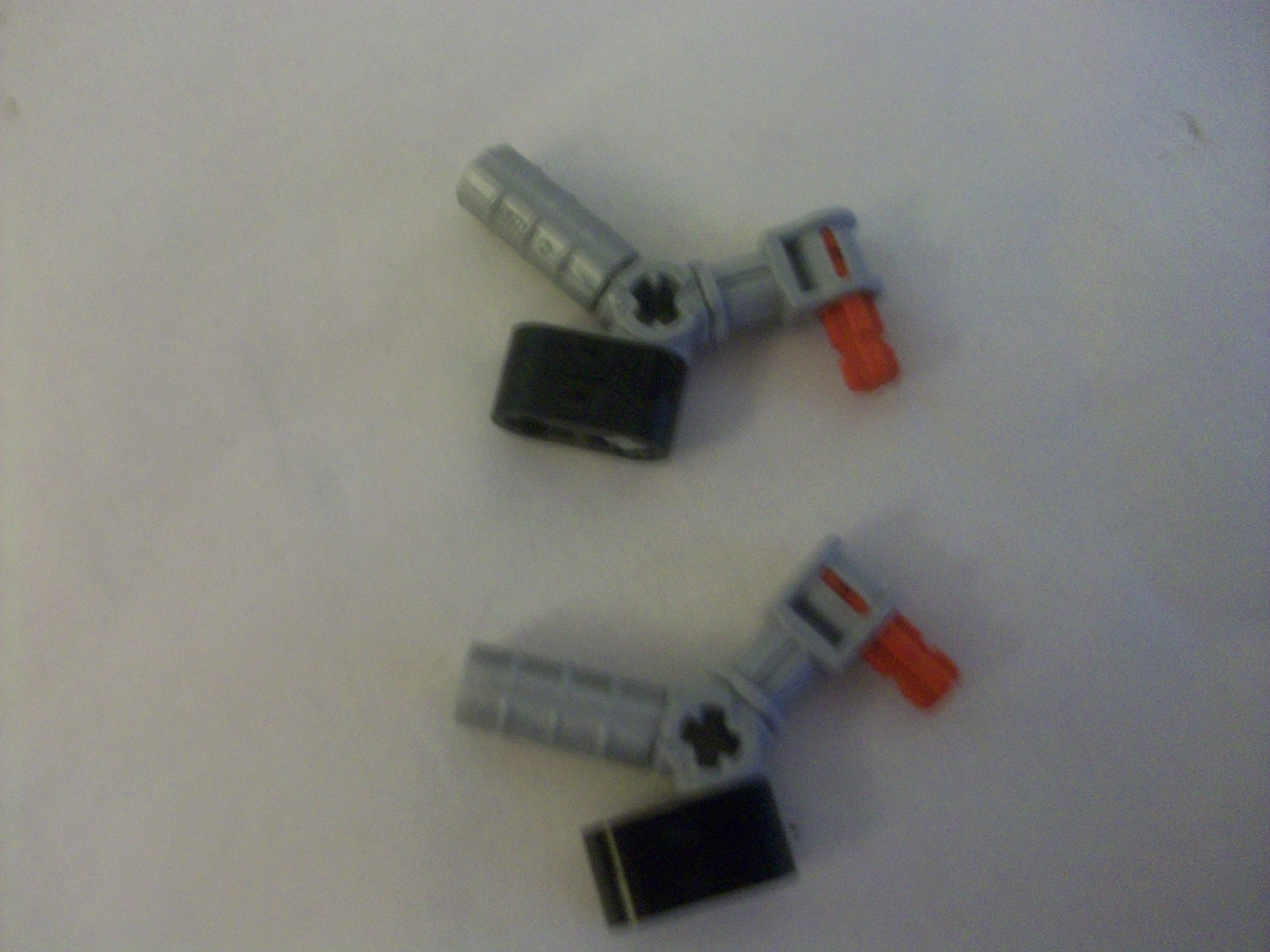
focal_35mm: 34
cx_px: 635
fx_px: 1247
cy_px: 476
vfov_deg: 41.8
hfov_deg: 54.0
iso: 200
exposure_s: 1/8
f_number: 2.8
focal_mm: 5.7
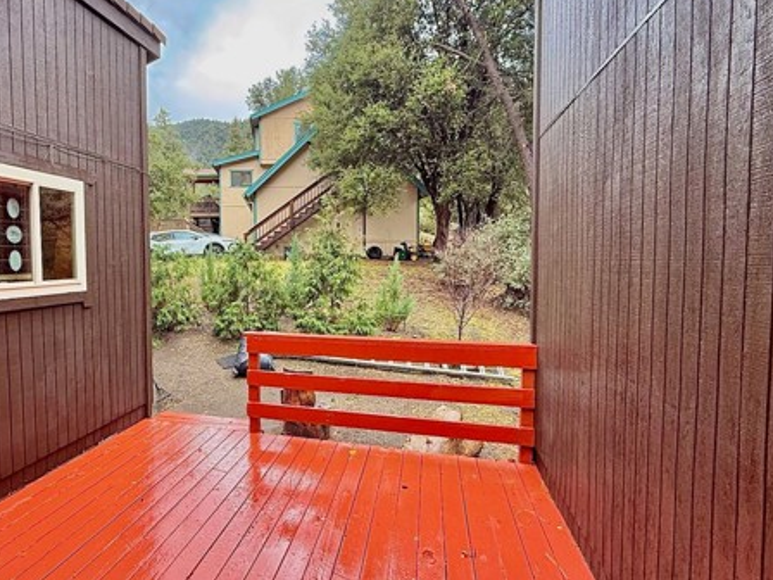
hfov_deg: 80.3
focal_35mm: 20
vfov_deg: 66.0
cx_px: 292
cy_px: 280
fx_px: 447
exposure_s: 1/99
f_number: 2.2
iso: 125
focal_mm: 2.22
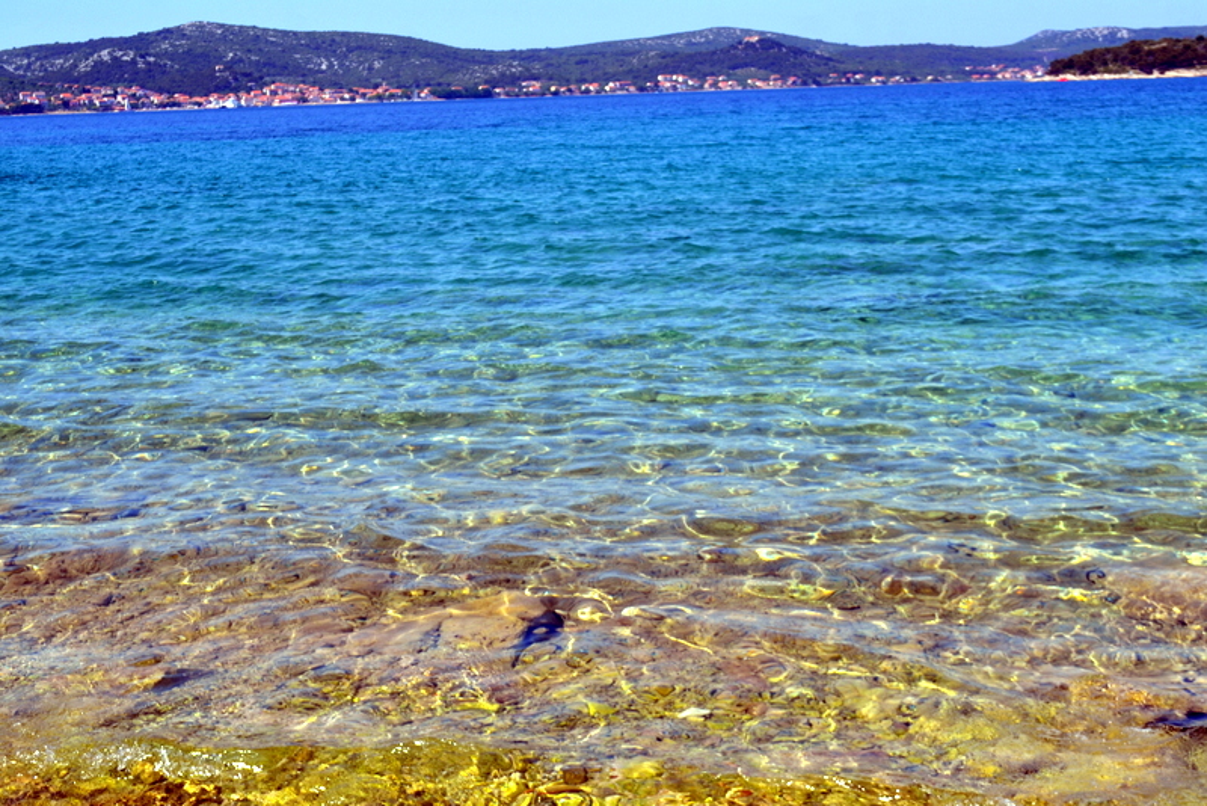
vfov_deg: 26.5
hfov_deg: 38.9
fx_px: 1710
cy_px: 403
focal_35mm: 51
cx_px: 604
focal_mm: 34
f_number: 7.1
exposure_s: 1/400
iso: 100
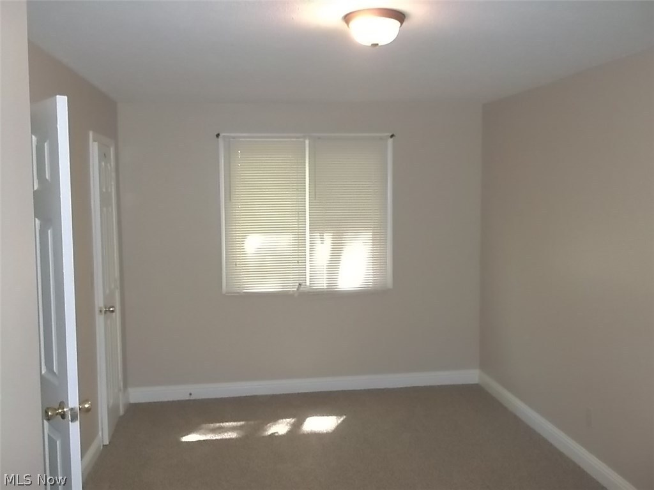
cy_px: 245
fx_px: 623
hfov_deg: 55.4
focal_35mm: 33
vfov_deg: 42.9
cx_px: 327
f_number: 3.3
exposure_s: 1/30
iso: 320
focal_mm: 5.9
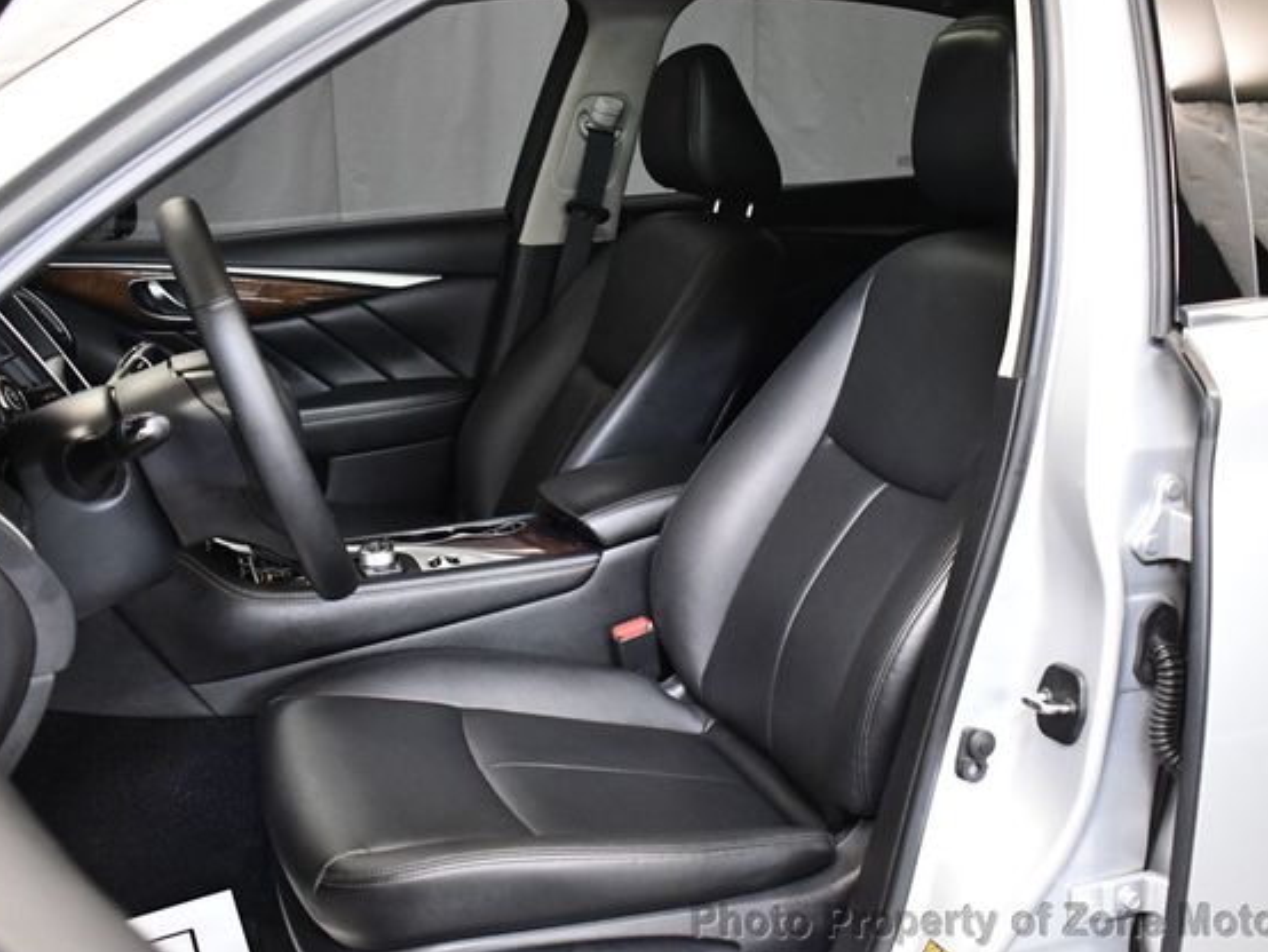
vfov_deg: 36.0
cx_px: 664
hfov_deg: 46.8
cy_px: 476
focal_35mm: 40
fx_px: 1466
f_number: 3.5
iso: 3200
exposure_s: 1/125
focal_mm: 18
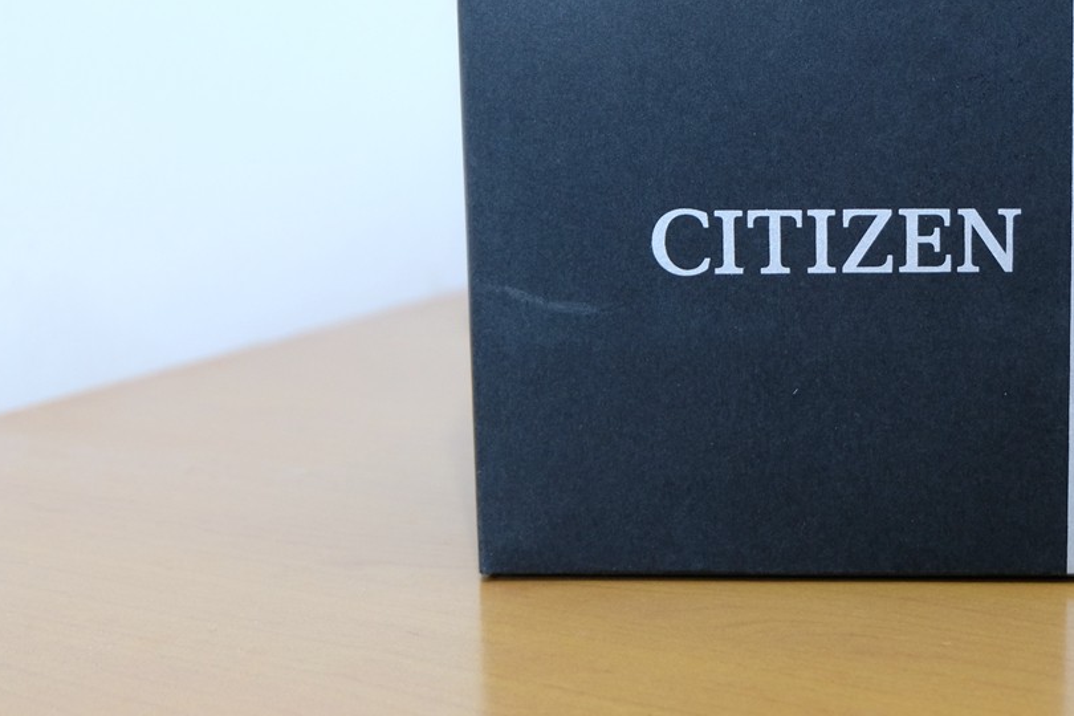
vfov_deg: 22.5
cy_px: 231
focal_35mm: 60
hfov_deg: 32.5
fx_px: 1790
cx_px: 859
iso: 800
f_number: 4.2
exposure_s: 1/30
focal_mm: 24.3
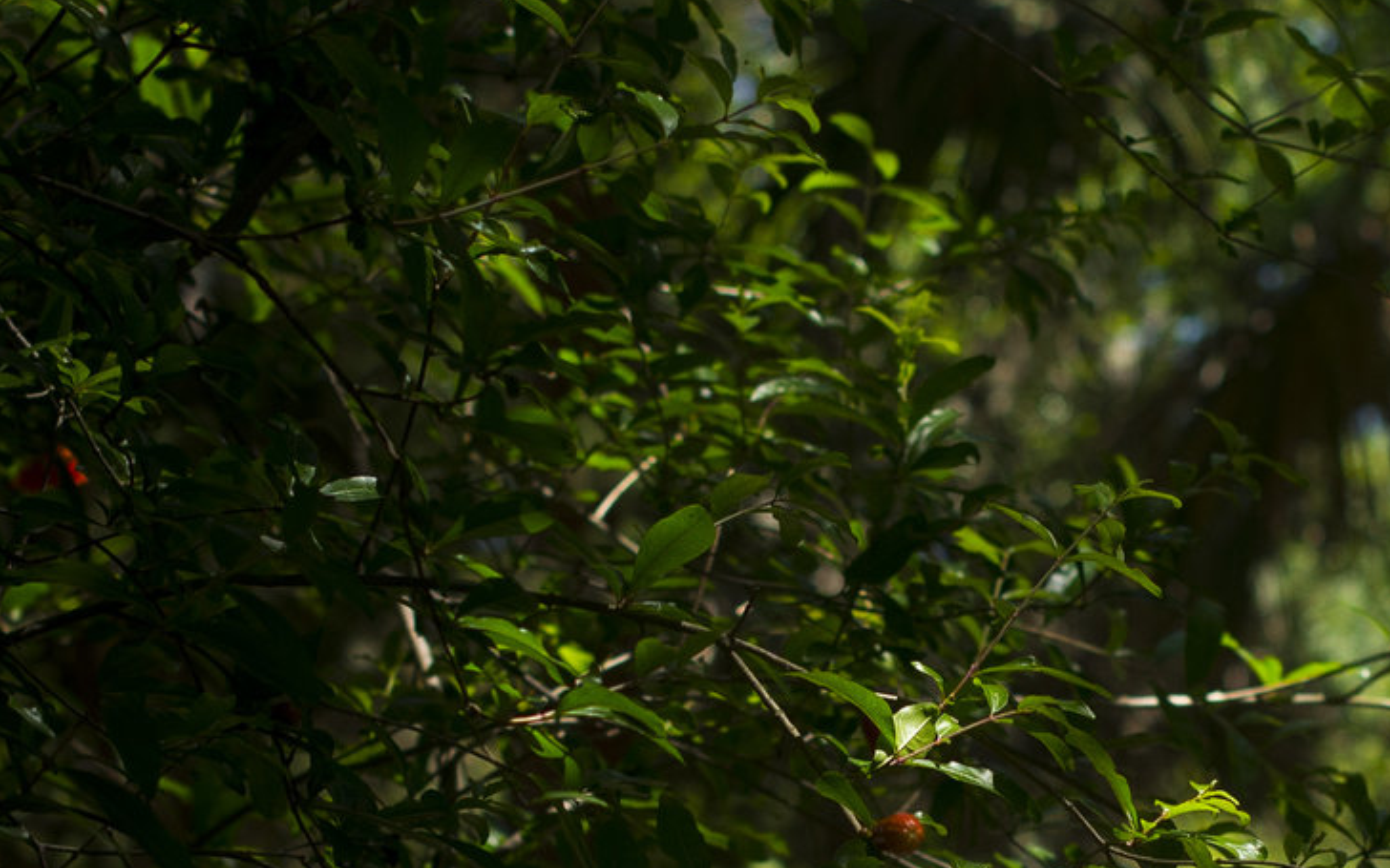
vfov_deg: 7.5
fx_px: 6629
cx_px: 1130
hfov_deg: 11.9
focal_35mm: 175
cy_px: 940
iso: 250
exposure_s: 1/2000
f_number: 2.8
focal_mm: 50
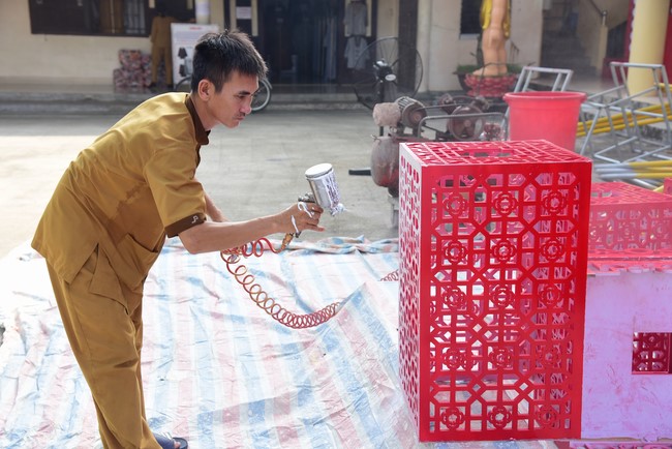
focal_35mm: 50
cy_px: 224
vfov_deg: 27.0
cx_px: 336
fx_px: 934
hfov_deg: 39.6
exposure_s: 1/100
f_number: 5.6
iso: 125
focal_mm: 50
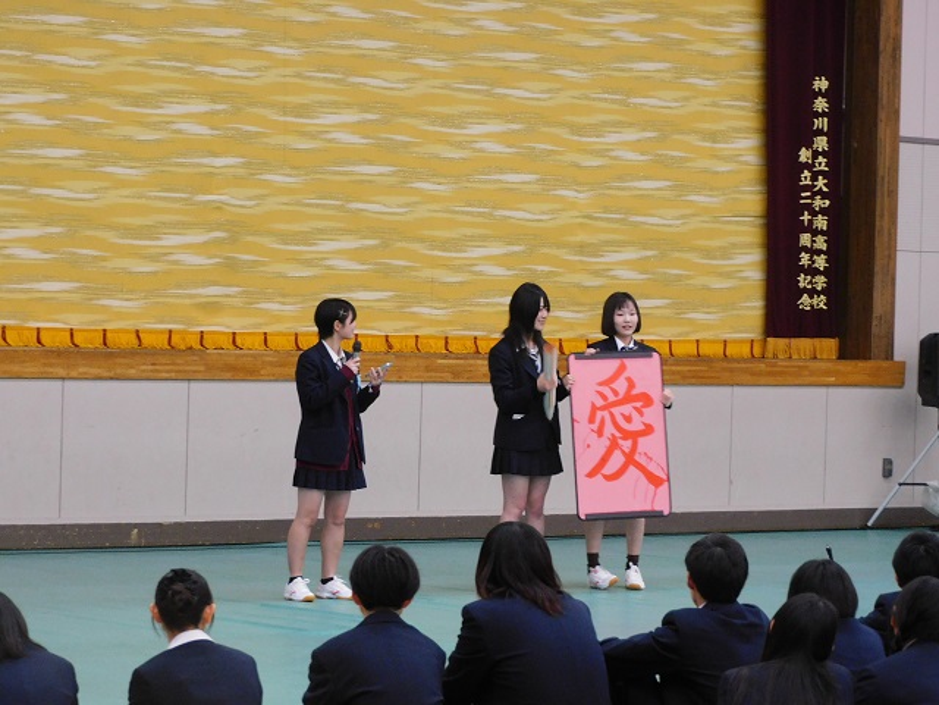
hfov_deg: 14.6
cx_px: 470
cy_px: 352
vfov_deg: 11.0
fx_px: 3662
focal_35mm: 135
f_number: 5
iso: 450
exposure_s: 1/15
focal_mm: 24.2
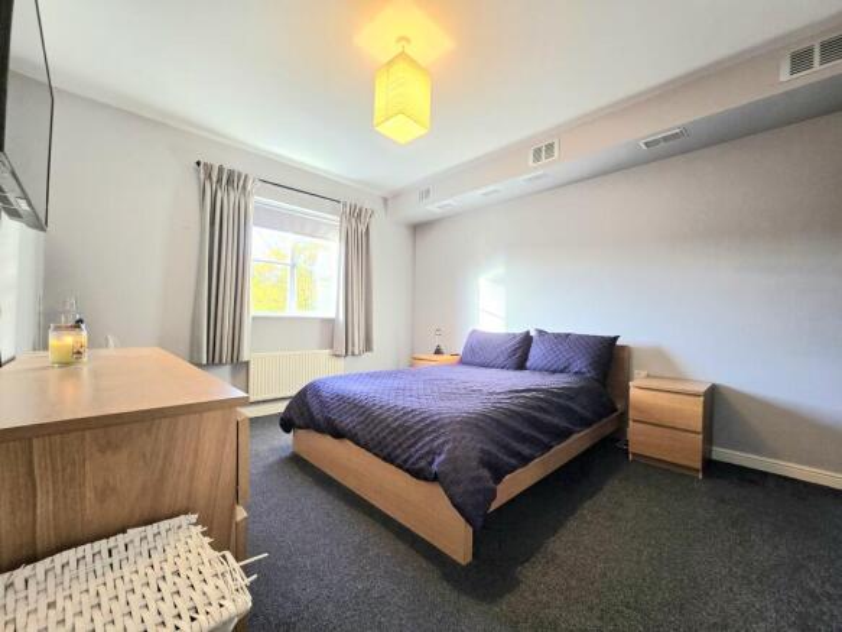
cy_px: 316
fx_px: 316
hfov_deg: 106.2
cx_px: 421
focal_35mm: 13
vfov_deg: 89.9
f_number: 2.2
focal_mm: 2.2
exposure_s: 1/50.3
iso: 125
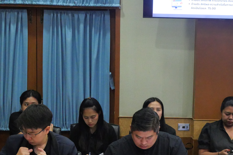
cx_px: 142
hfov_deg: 27.3
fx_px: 479
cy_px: 98
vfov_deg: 18.4
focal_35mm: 74
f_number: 6.3
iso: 3200
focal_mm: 18
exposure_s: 1/30
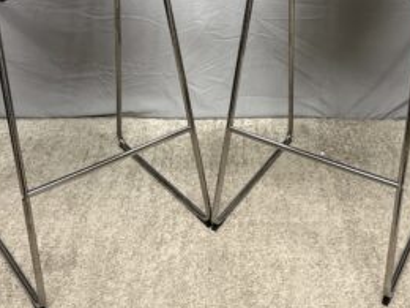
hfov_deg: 38.2
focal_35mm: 50
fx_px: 592
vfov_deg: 28.2
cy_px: 39
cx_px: 216
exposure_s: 1/60
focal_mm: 5.96
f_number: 1.6
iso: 250
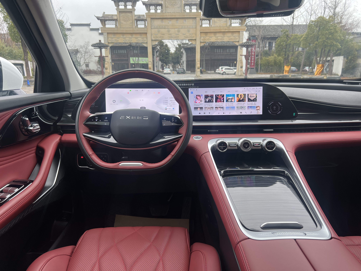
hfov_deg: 67.3
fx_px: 271
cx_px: 180
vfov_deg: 53.1
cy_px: 136
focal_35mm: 26
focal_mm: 5.7
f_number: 1.5
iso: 50
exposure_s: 1/121
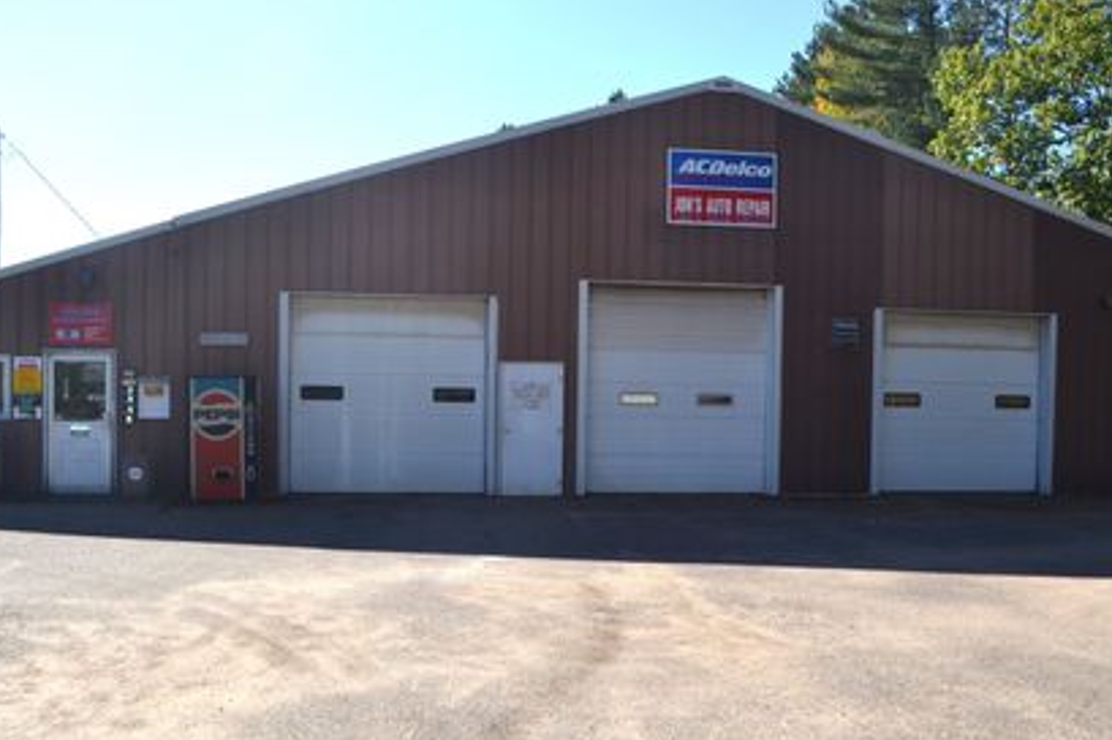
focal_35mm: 33
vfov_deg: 39.9
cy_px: 393
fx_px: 1018
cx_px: 555
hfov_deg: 57.3
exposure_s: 1/200
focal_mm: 18
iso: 100
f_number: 8
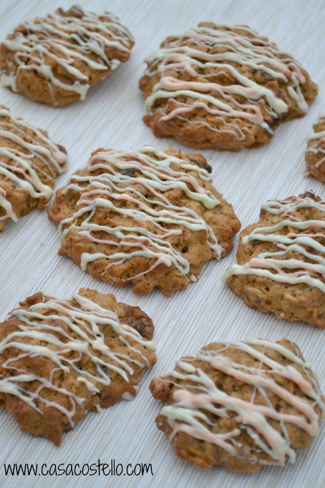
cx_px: 162
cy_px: 244
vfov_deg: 26.0
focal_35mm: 78
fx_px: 1057
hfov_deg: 17.5
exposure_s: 1/80
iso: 100
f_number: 5.6
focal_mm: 52
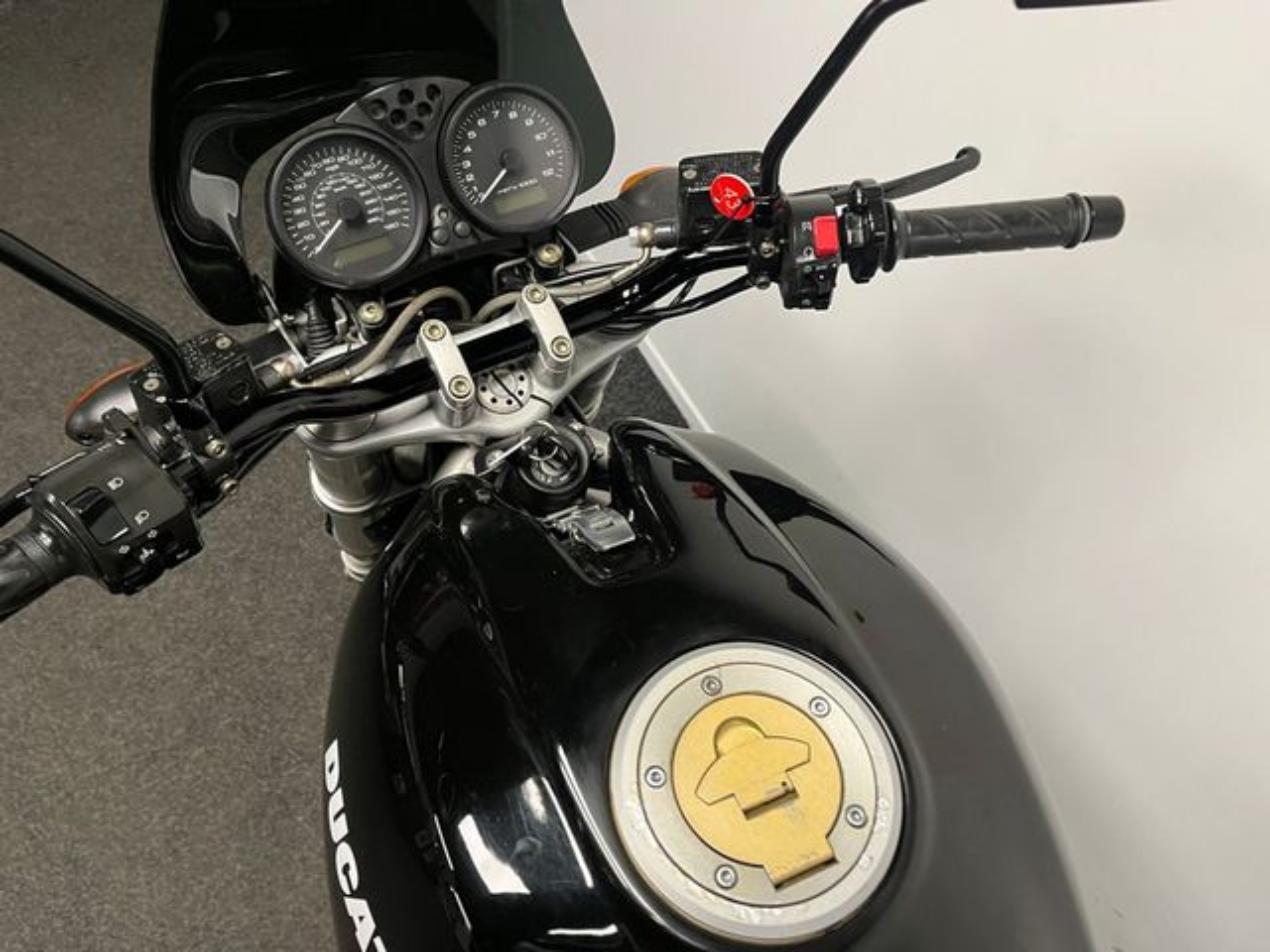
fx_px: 954
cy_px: 476
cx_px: 635
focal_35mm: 26
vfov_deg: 53.1
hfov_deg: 67.3
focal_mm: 5.1
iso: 100
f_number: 1.6
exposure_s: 1/50
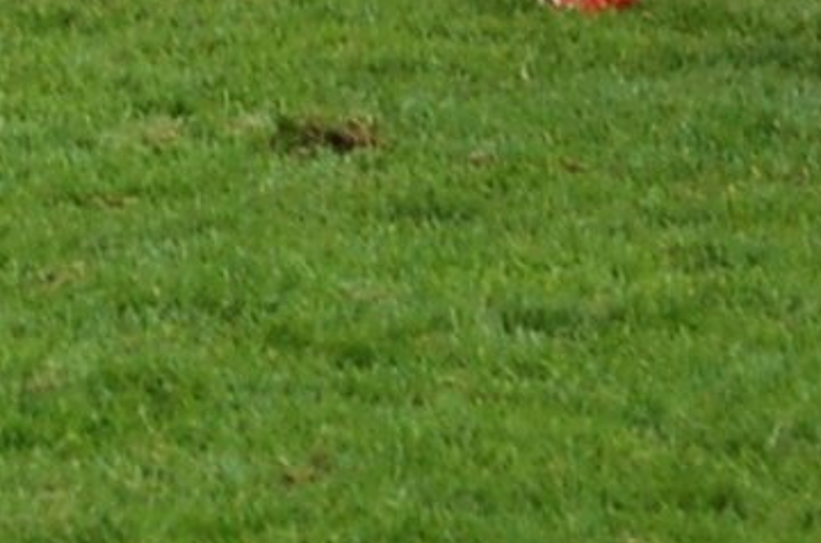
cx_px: -1656
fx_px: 14603
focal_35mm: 642
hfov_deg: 3.2
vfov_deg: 2.1
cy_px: -573
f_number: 4
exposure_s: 1/800
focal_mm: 70
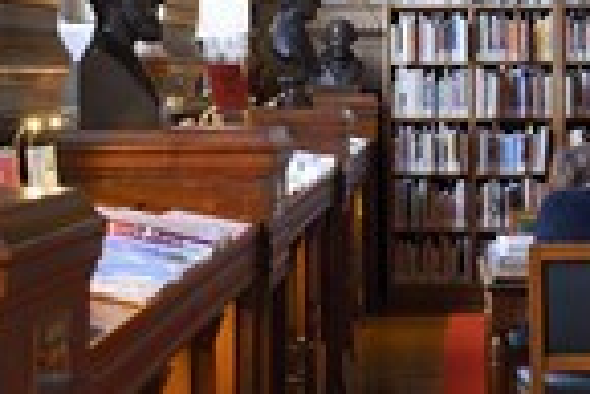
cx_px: 452
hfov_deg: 14.1
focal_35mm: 145
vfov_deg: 9.5
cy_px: 61
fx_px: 2379
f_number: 5
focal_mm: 50
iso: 800
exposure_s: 1/40
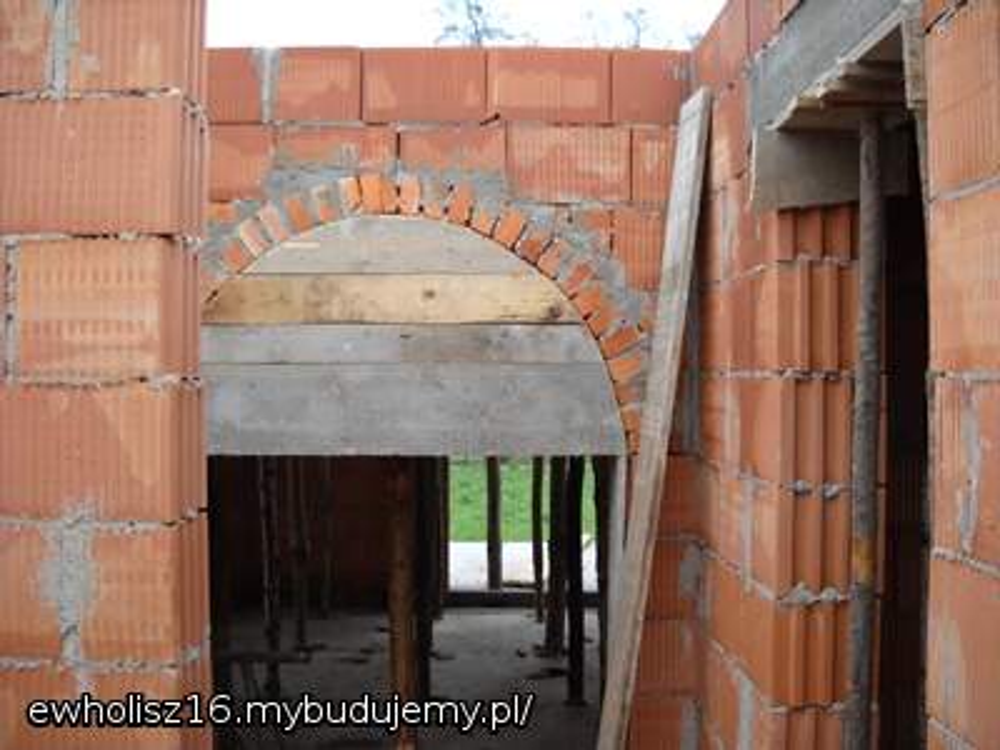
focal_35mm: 41
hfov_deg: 45.8
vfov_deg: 35.1
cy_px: 375
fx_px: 1184
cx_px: 500
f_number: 3.1
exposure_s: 1/60
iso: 77
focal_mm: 6.72
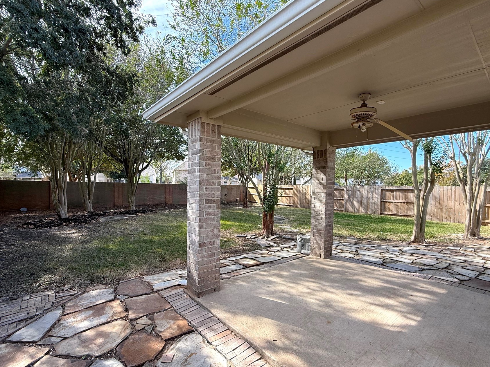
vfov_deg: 74.6
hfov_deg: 91.0
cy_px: 196
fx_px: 241
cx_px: 246
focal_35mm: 17
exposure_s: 1/398
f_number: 2.2
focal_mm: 2.22
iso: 64
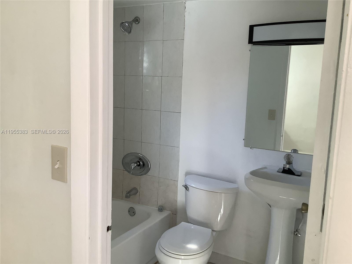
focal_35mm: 31
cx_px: 176
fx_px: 315
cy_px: 132
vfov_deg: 45.4
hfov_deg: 58.4
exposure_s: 1/60
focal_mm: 3.3
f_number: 2.4
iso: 125
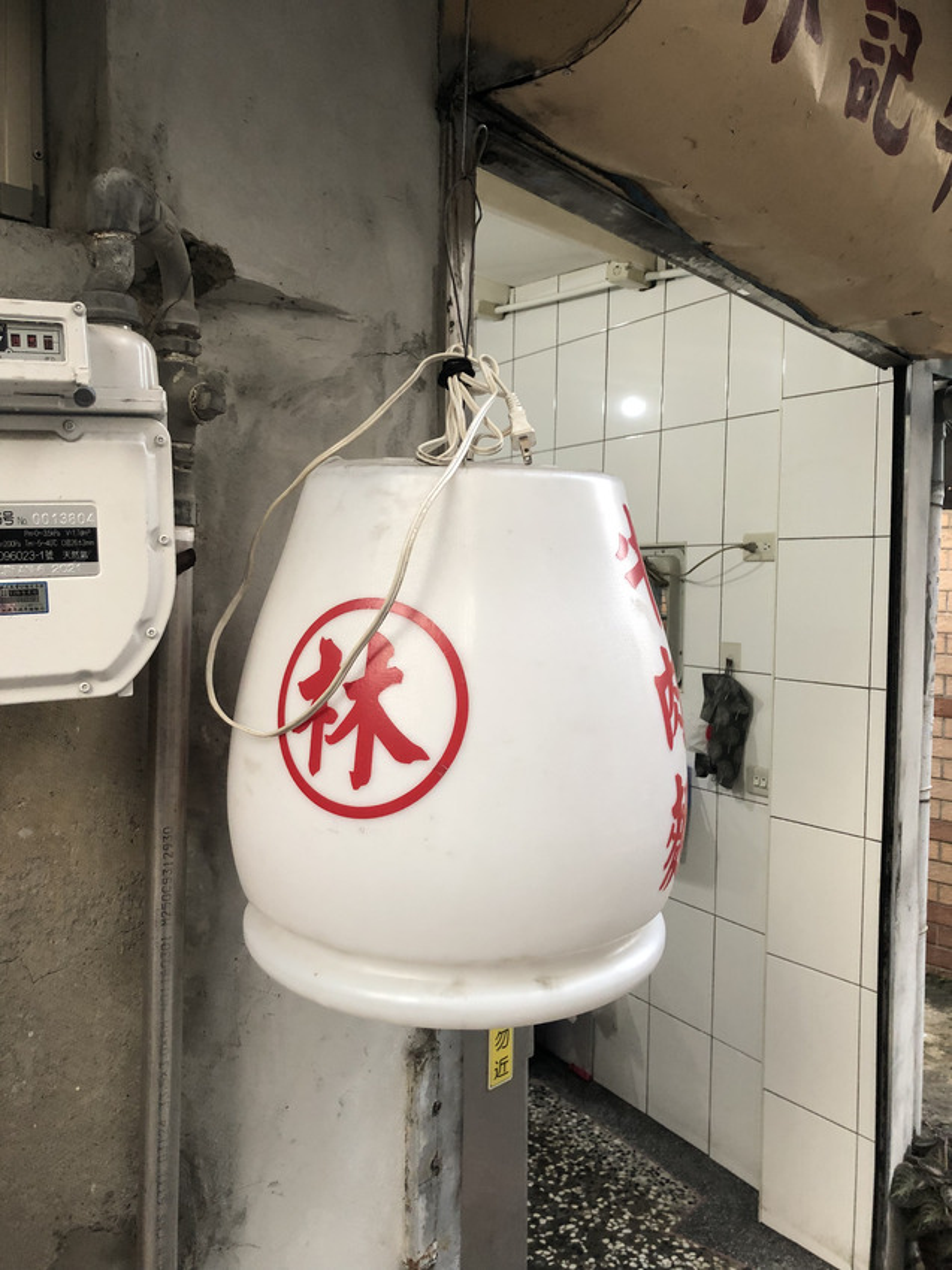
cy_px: 635
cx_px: 476
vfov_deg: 63.5
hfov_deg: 49.7
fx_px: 1027
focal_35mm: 28
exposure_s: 1/30
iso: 40
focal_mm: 4
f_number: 1.8
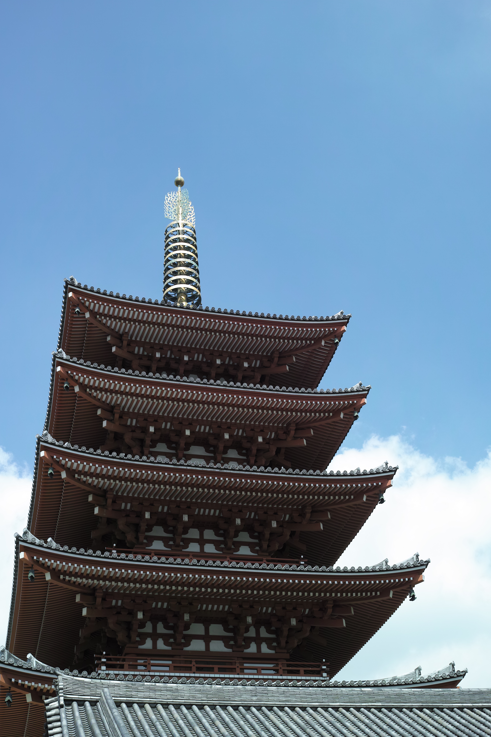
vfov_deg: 43.6
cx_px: 246
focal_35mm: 45
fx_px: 921
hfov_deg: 29.9
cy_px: 368
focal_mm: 30
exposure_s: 1/250
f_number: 8
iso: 100
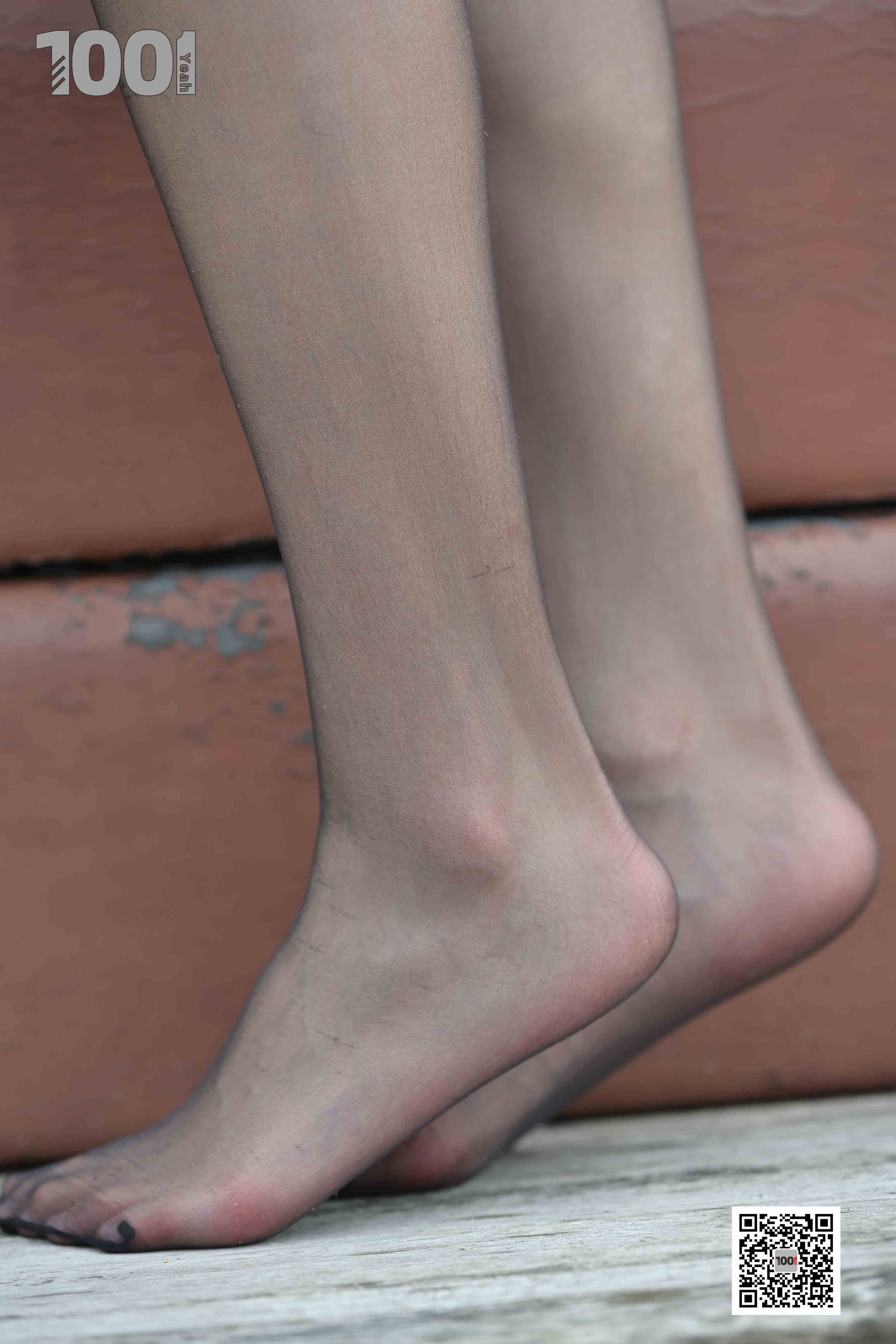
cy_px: 672
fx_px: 7466
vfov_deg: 10.3
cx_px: 448
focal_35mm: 200
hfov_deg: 6.9
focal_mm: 200
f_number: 4
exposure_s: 1/320
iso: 200
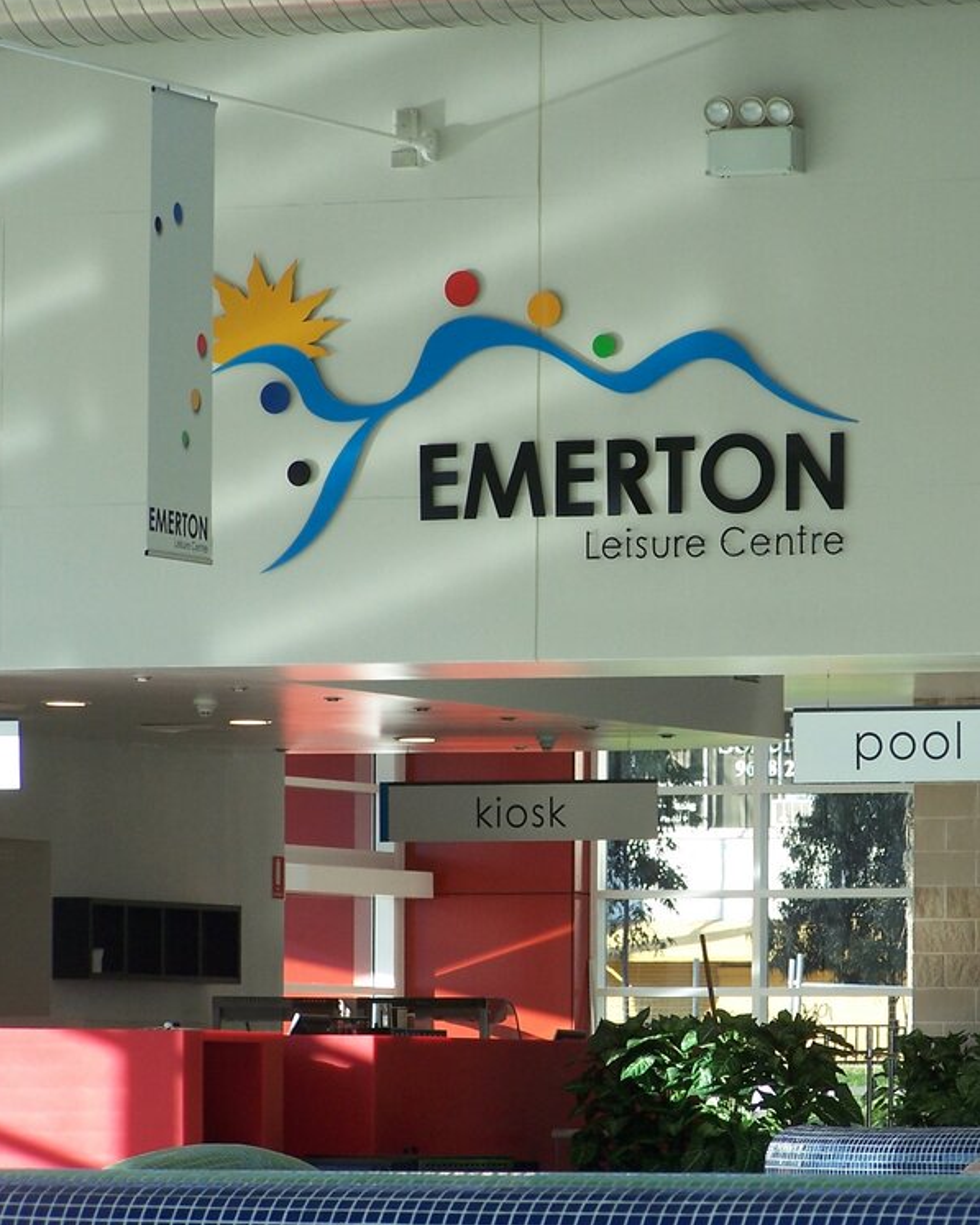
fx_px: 8011
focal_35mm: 221
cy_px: 611
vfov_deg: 8.7
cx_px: 726
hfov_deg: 7.0
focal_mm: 28
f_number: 3.2
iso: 80
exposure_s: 1/180
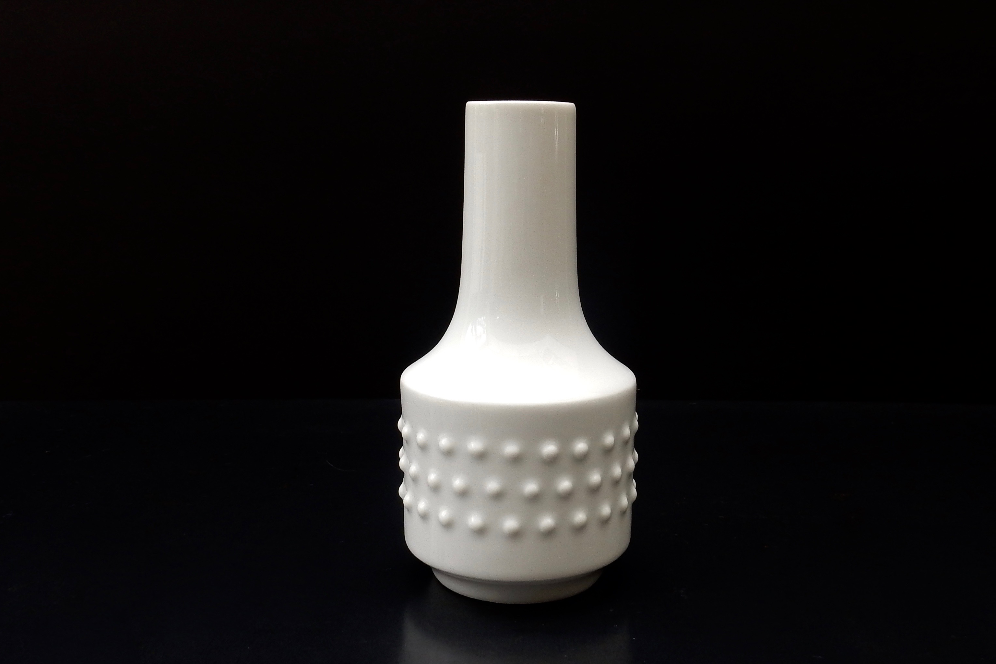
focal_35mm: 39
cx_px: 546
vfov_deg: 34.2
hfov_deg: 49.5
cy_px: 285
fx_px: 1079
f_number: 4
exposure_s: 1/13
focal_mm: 4.5
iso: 125
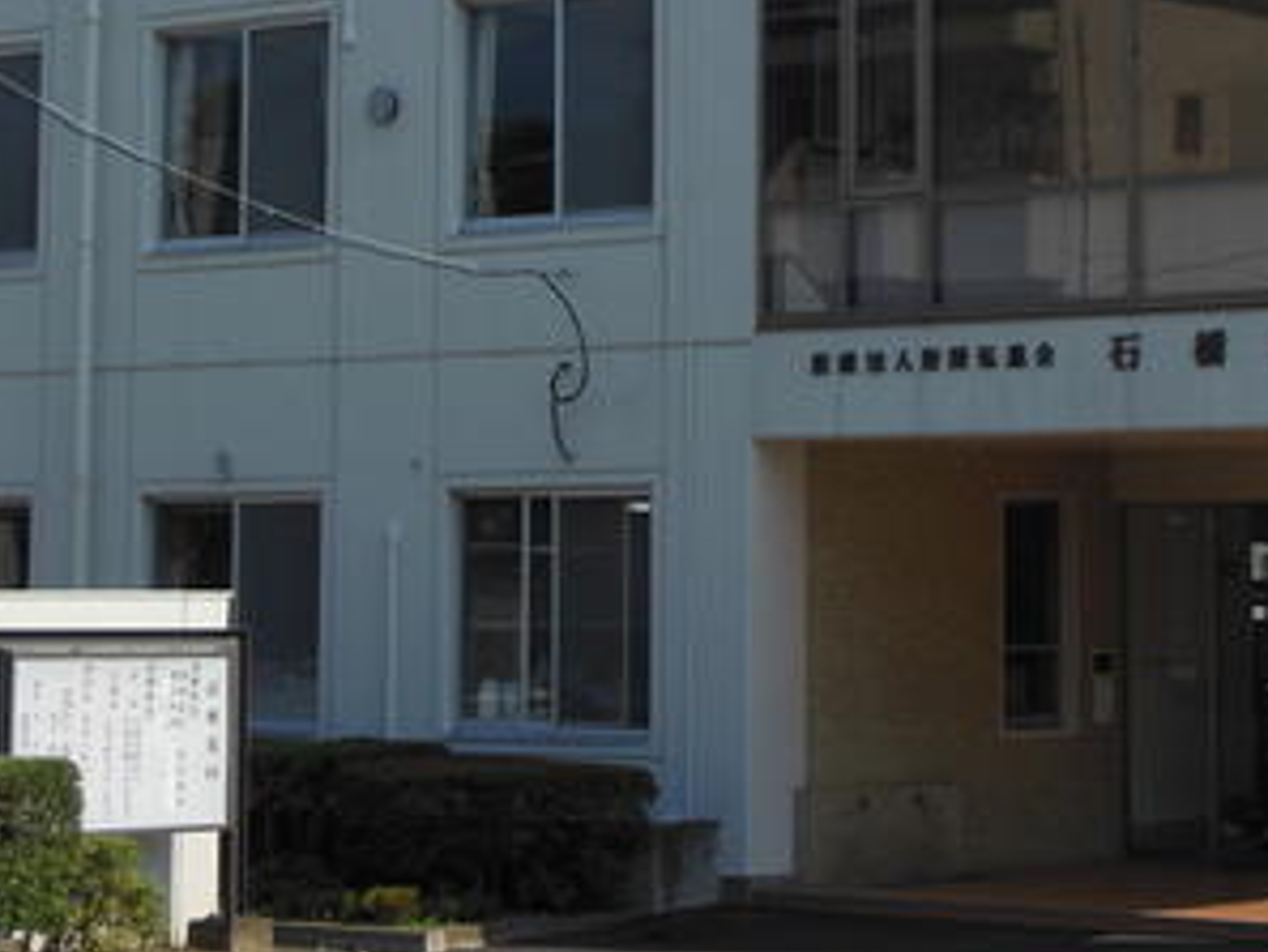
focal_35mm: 115
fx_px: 4214
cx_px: 803
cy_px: 0
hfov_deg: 17.1
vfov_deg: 12.7
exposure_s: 1/1250
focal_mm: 10.2
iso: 125
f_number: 4.1
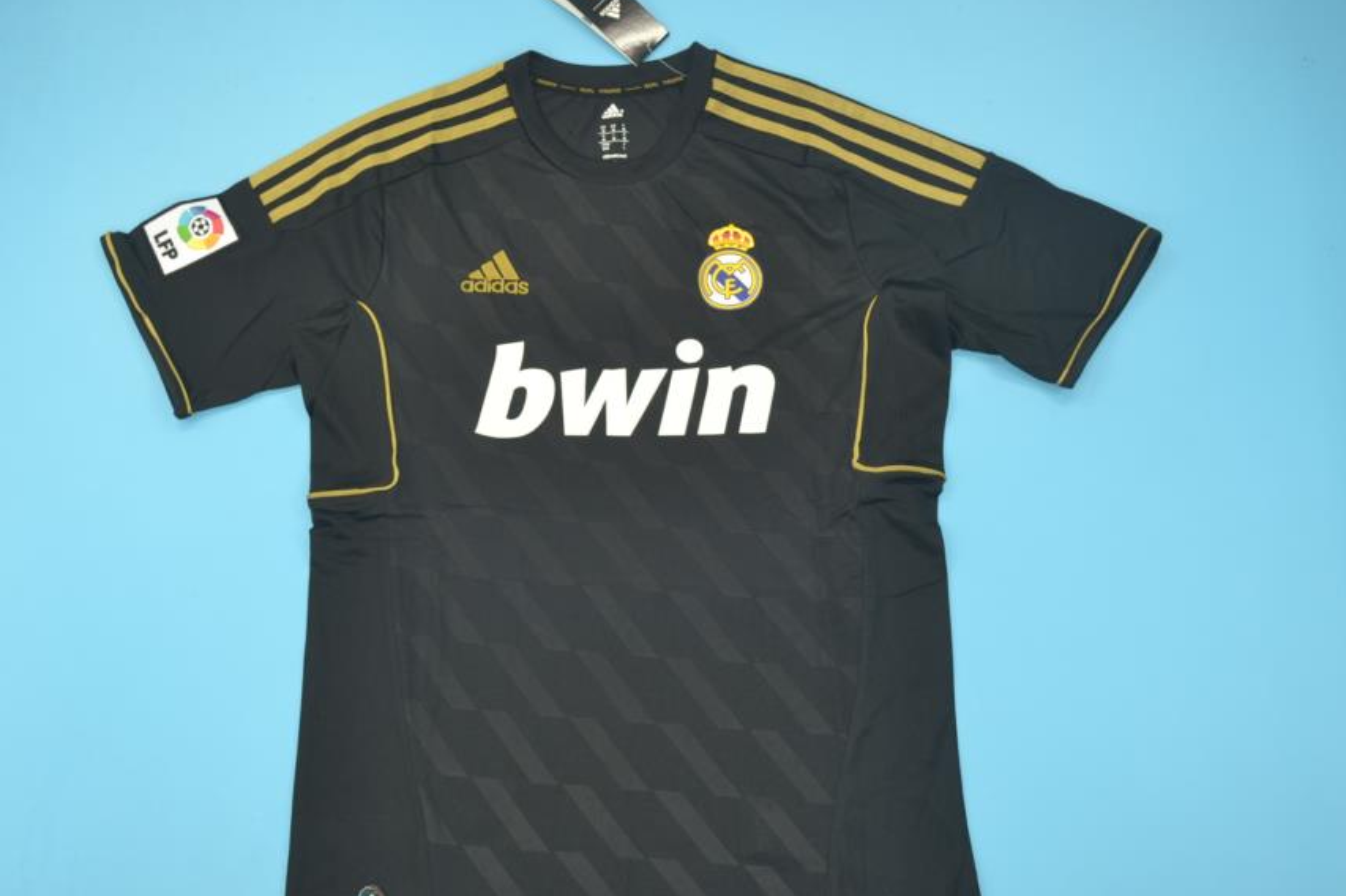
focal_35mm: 38
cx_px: 623
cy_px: 510
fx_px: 1420
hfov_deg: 50.7
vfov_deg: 35.0
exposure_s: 1/100
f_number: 3.8
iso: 200
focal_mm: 20
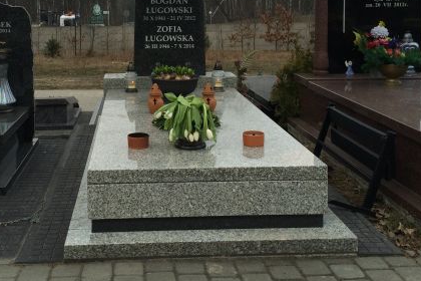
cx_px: 151
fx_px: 538
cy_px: 49
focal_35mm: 46
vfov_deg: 28.5
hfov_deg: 42.3
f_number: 2.2
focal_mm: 4.15
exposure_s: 1/774
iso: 32
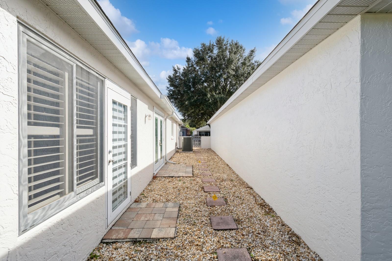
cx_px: 196
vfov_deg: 77.3
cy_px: 130
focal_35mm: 15
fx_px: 163
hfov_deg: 100.4
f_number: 8
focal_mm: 10
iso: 200
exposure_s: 1/320
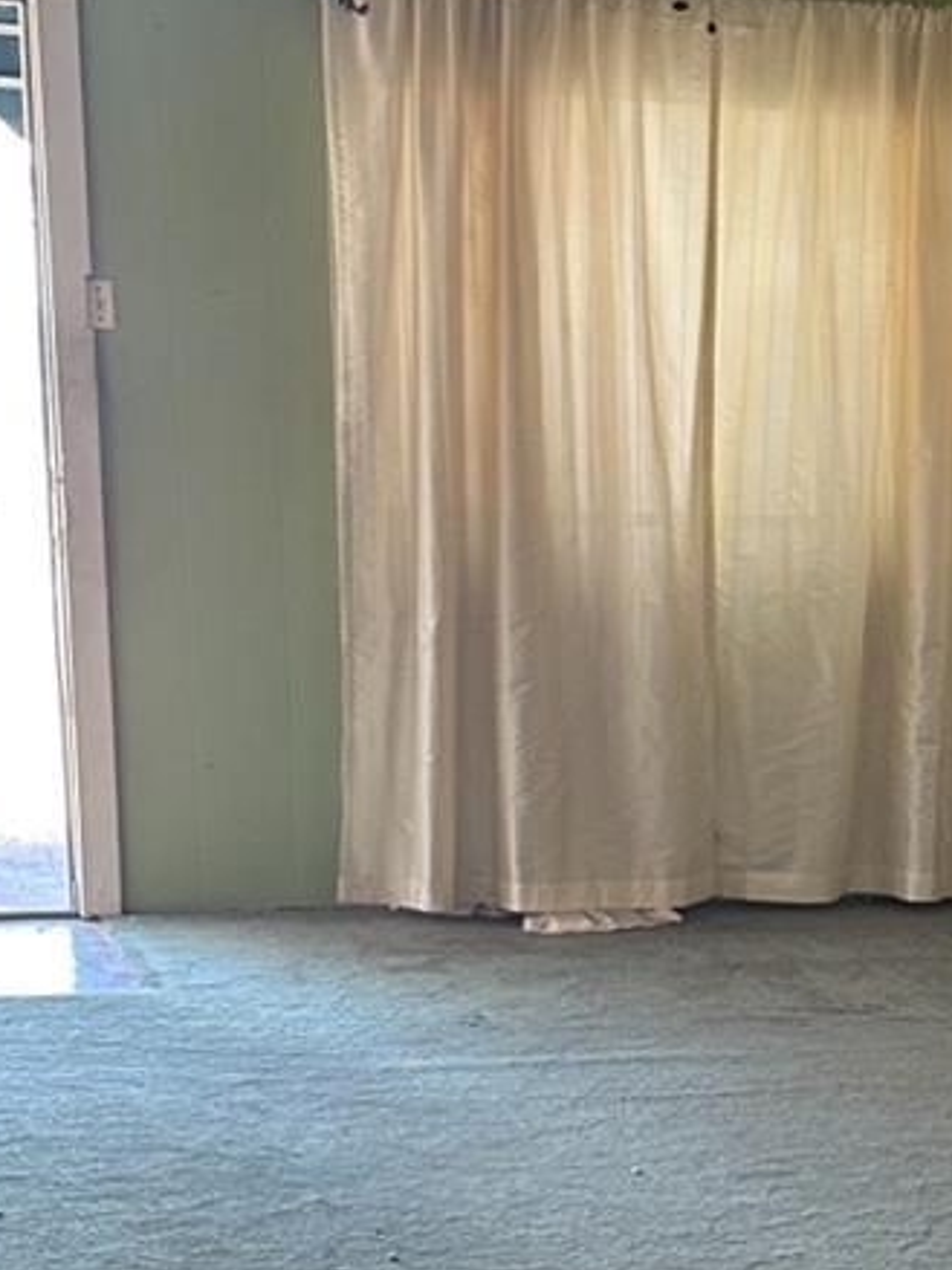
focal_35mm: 82
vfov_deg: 22.8
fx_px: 3008
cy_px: 1299
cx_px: 893
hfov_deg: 17.7
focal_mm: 6.86
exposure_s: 1/85
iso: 250
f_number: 1.78
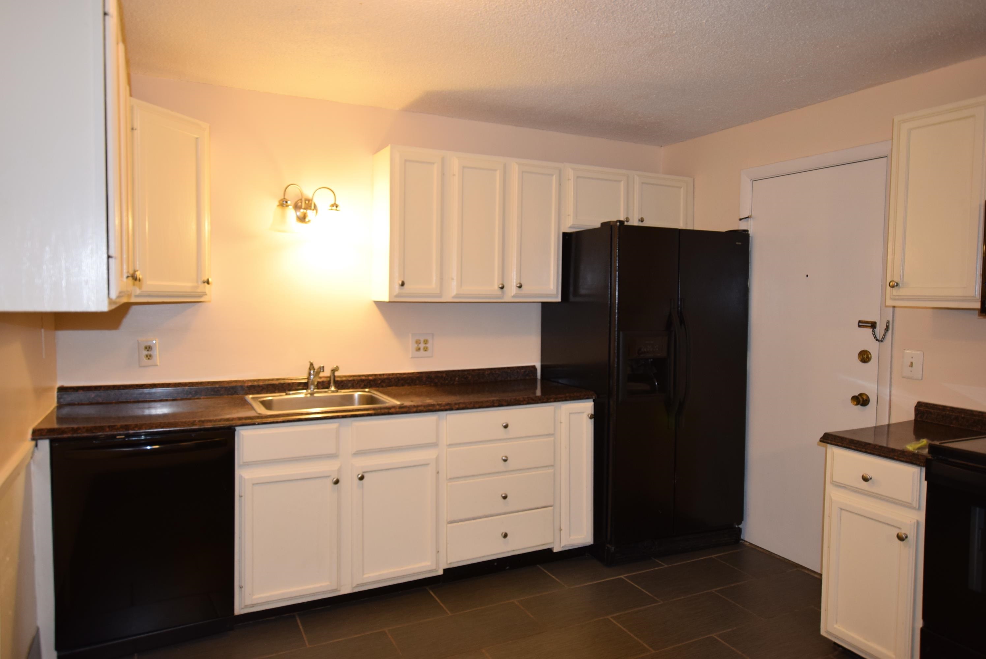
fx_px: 658
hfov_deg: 73.7
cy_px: 330
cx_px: 493
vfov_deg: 53.2
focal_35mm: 24
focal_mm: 16
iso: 500
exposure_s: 1/30
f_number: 3.5
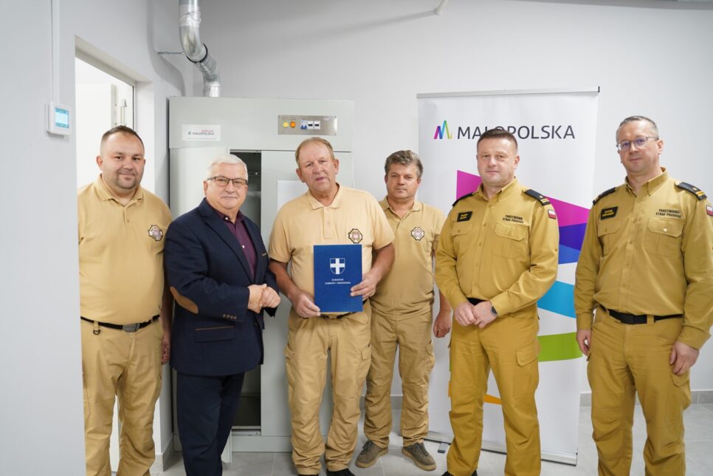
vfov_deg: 46.4
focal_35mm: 28
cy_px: 238
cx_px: 356
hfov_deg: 65.5
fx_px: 555
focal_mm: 28
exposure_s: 1/30
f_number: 2.8
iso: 400
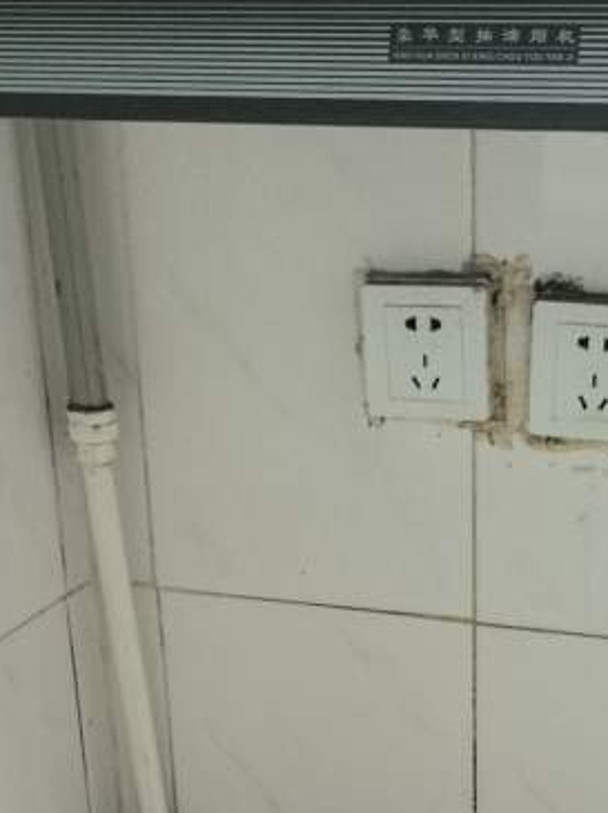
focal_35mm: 79
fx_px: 1853
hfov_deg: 18.5
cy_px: 908
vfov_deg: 23.2
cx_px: 477
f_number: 2
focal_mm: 5.75
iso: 50
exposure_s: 1/166
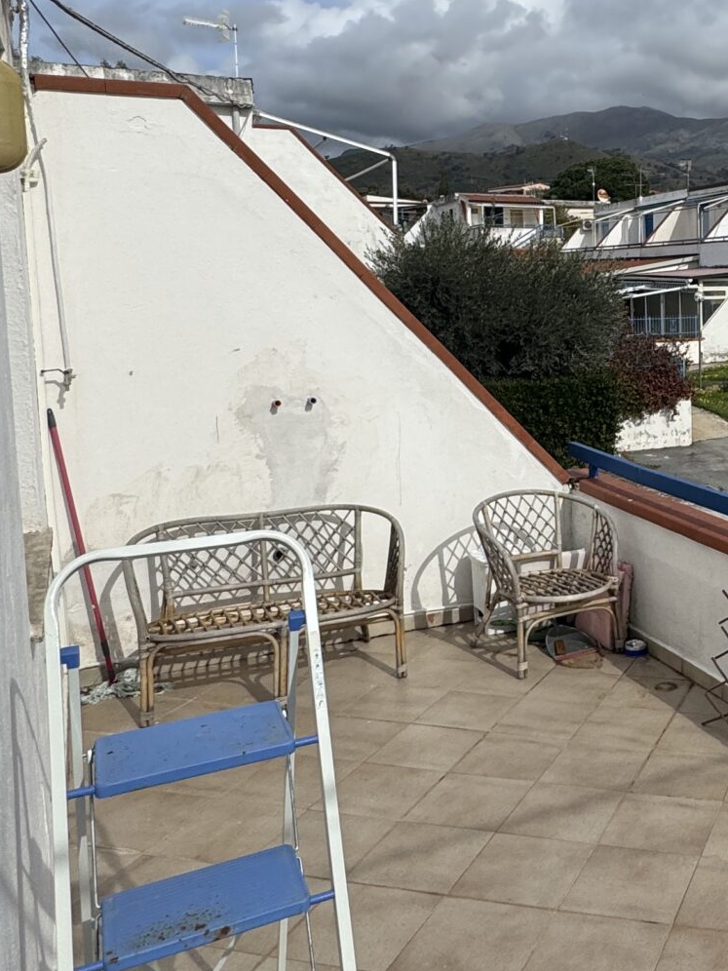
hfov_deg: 35.8
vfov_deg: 50.8
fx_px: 1009
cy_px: 366
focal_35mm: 36
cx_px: 728
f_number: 2.2
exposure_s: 1/4132
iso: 50
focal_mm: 2.22
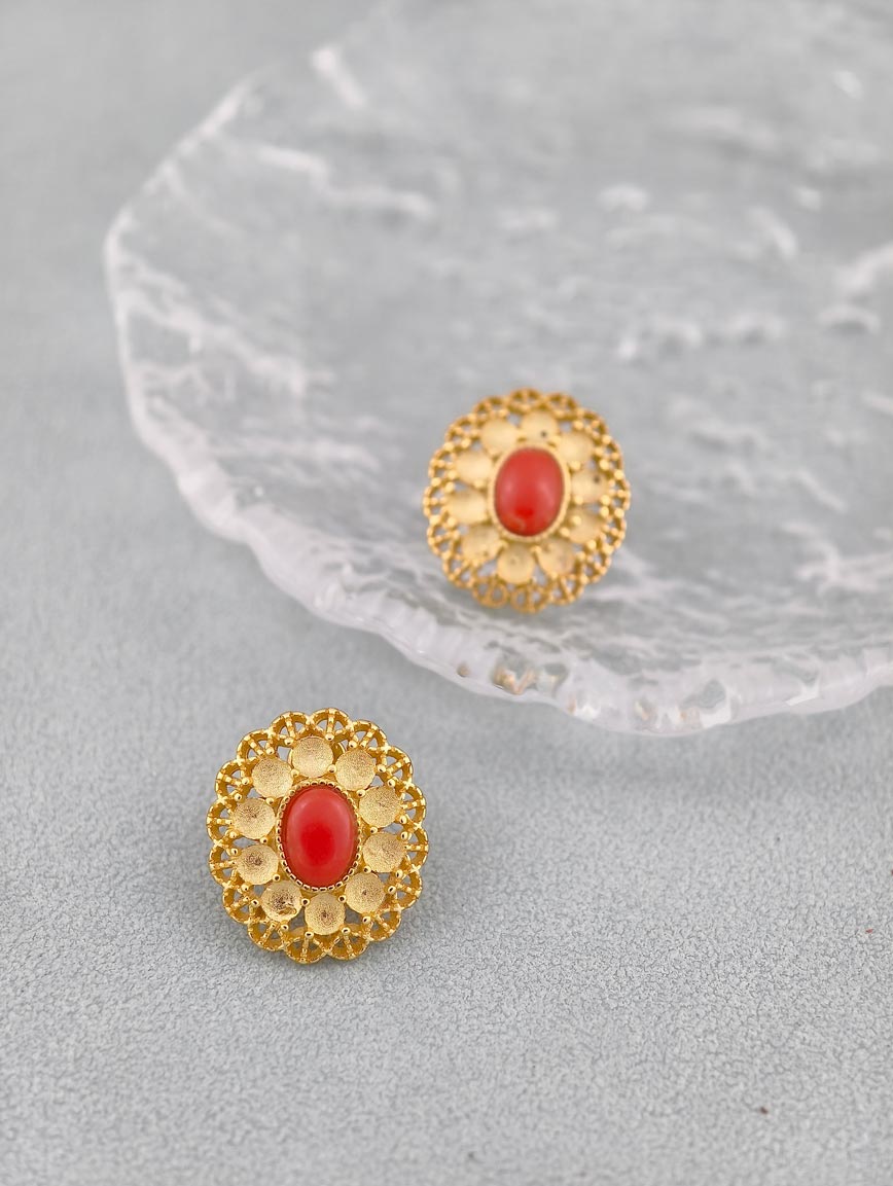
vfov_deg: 23.0
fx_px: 2917
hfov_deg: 17.4
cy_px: 593
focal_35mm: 85
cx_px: 446
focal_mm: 22.48
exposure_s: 1/160
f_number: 2.67
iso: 125
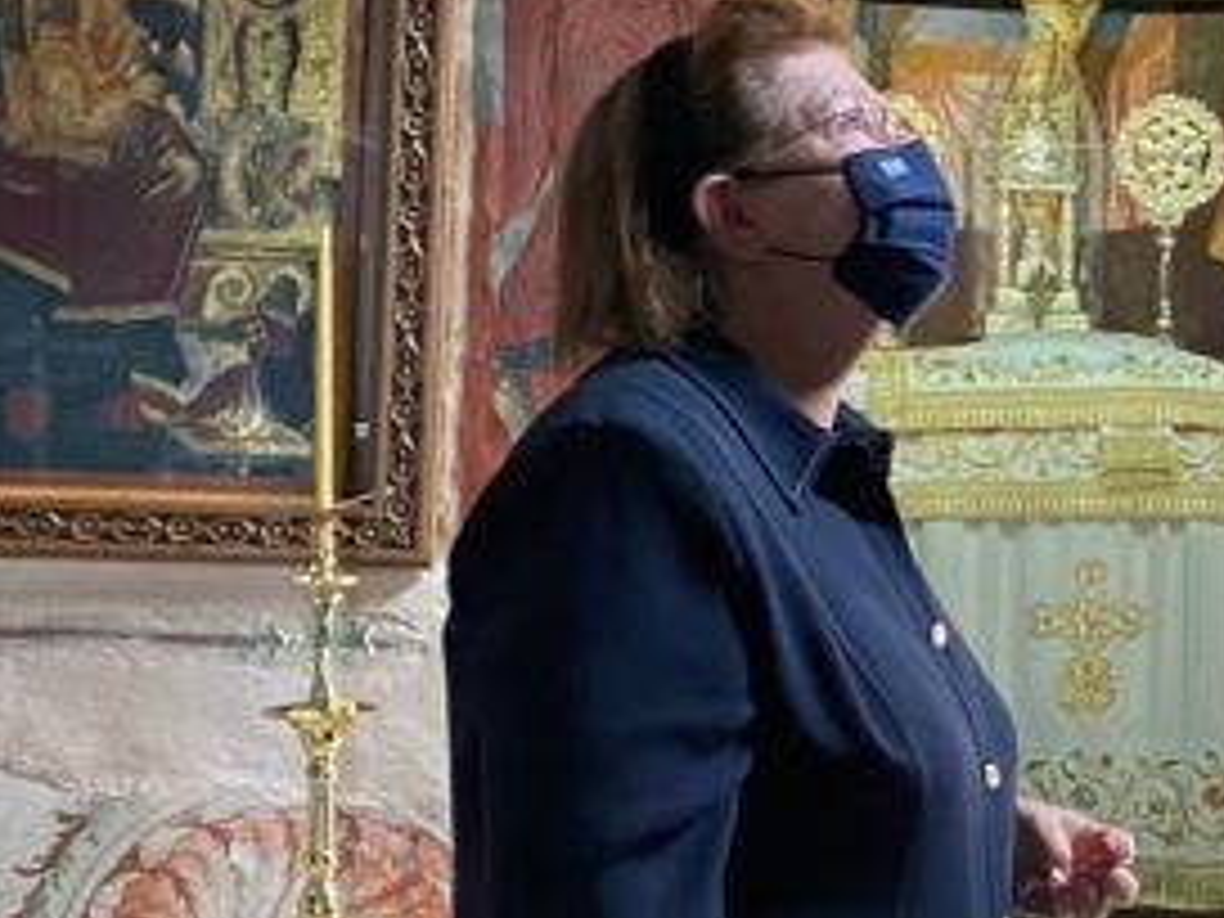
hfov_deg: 19.5
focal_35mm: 98
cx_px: 1179
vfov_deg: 15.1
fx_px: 3465
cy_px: 306
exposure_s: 1/60
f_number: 1.8
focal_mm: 4.25
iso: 500
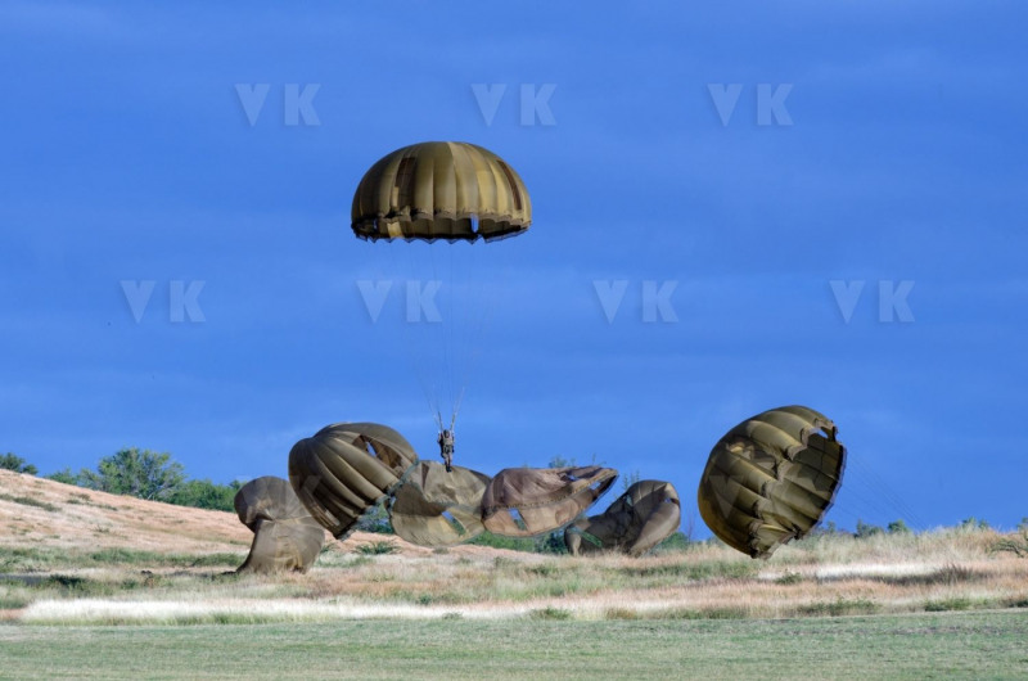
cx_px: 514
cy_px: 340
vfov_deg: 4.6
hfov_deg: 6.9
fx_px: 8550
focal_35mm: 300
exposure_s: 1/800
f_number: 8
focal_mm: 200
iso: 400
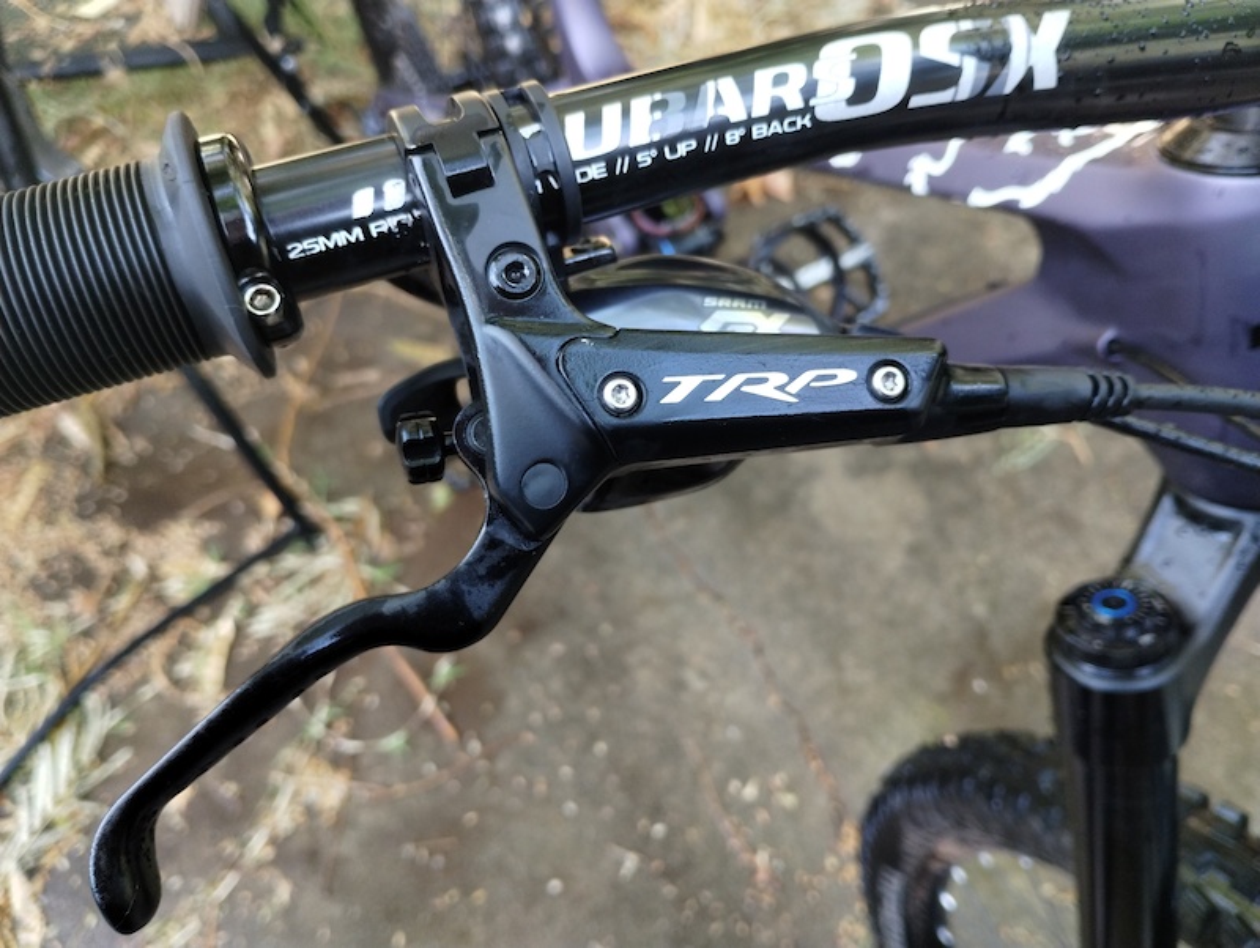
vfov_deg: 49.8
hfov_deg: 63.4
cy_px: 474
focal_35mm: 28
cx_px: 630
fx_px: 1020
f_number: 1.8
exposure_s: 1/60
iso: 491
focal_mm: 4.27
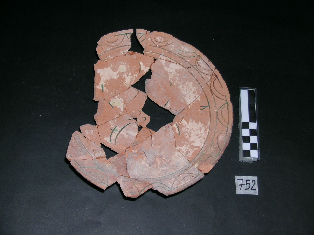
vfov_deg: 31.5
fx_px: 417
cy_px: 118
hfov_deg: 41.2
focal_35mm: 46
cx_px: 157
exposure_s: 1/60.1
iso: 50
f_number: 3.3
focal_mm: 9.5
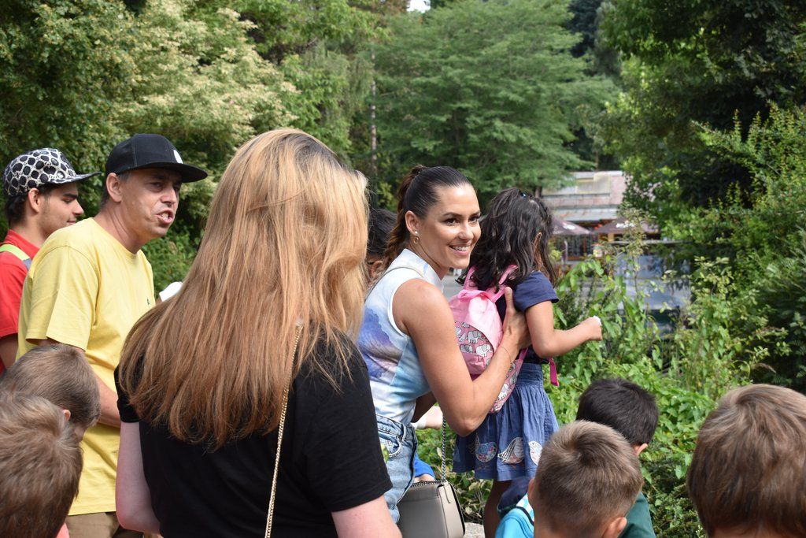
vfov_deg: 23.8
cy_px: 269
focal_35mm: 57
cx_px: 403
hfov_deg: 35.0
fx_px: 1276
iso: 250
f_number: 8
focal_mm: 38
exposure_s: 1/250
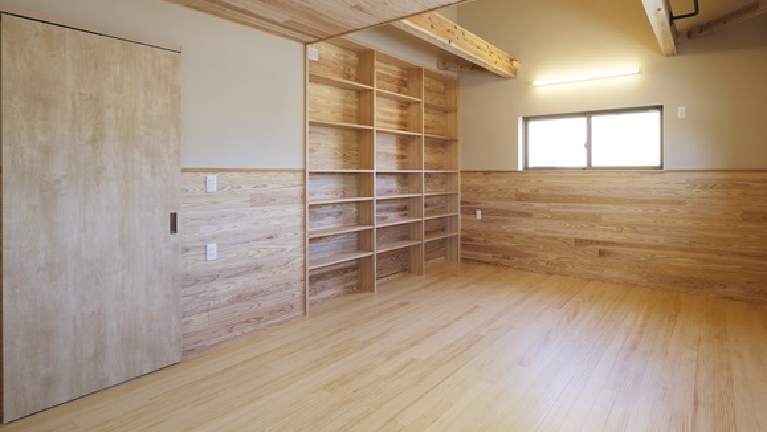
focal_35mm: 19
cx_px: 441
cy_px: 178
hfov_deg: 88.9
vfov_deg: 58.0
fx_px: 387
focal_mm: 10
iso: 160
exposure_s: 1/14
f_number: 6.4
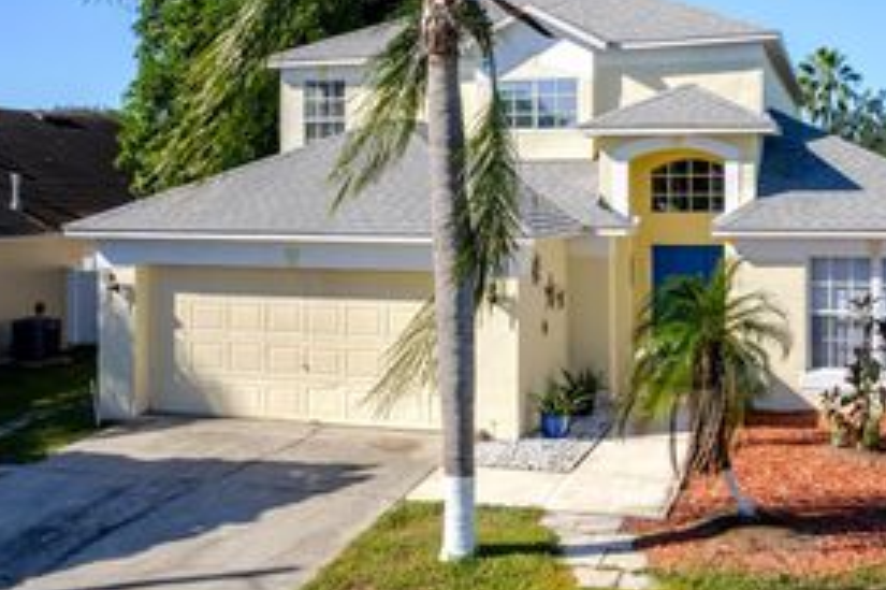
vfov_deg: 32.8
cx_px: 564
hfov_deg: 47.9
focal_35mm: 40
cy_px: 156
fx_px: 984
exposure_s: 1/80
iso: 100
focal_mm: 8.4
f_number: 2.8
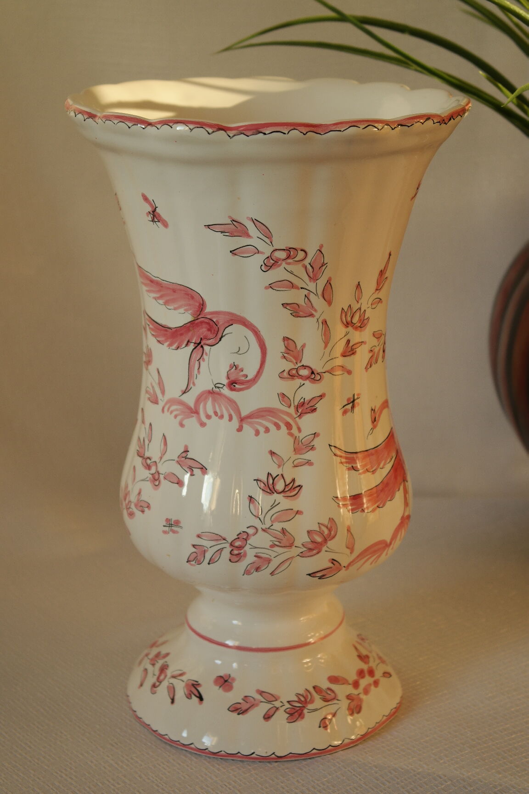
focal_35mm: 77
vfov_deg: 26.3
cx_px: 264
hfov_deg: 17.7
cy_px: 397
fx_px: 1697
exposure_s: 1/30
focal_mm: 50
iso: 200
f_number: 6.3
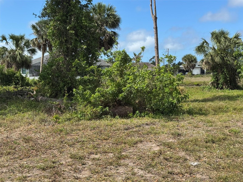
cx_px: 122
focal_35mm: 48
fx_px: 337
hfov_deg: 39.7
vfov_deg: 30.3
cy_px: 91
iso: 64
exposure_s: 1/2959
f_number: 1.78
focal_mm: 6.76
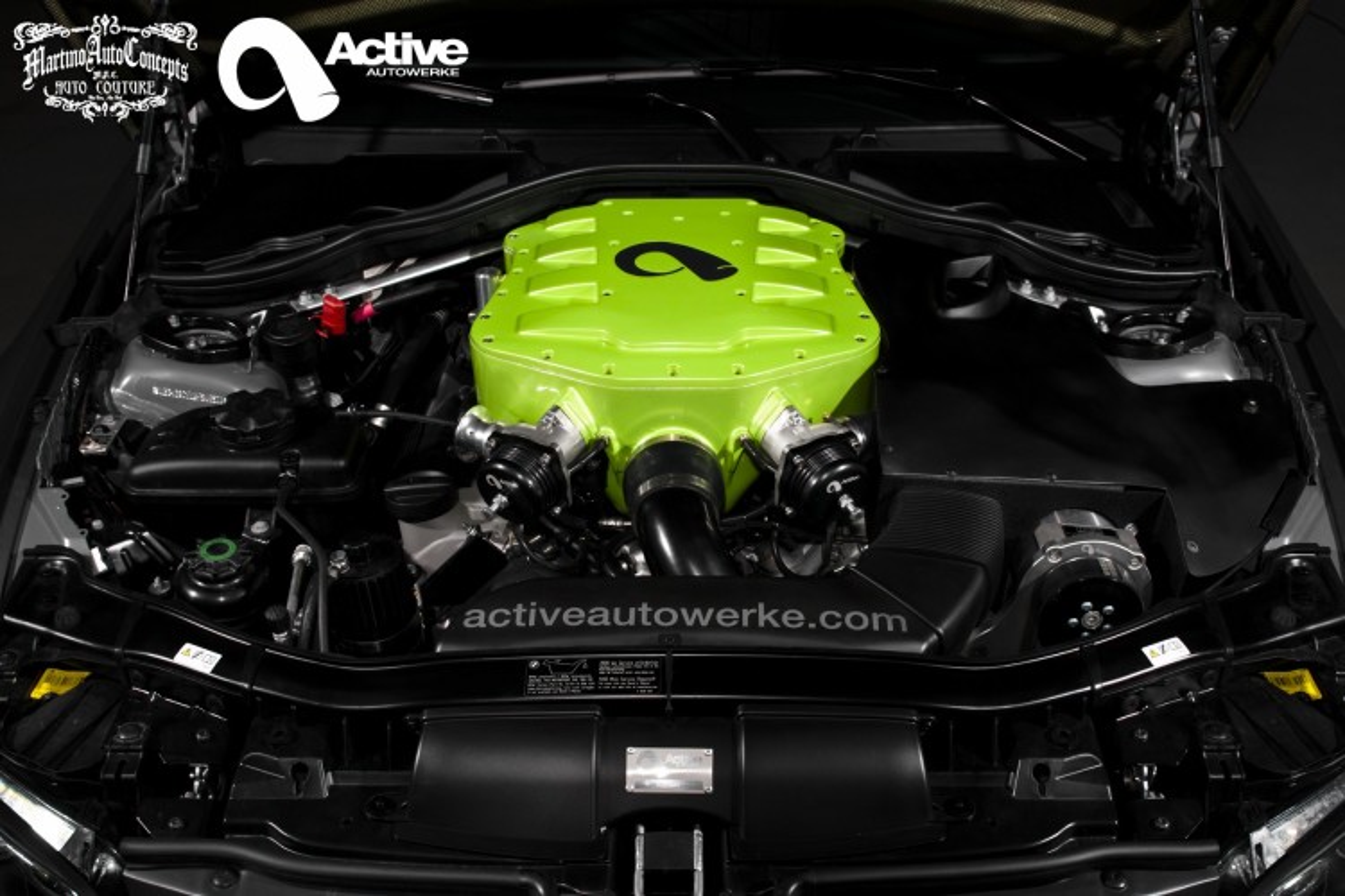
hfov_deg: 53.1
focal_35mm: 36
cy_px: 448
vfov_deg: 36.9
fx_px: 1345
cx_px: 672
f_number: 8
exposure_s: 1/100
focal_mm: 24
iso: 200
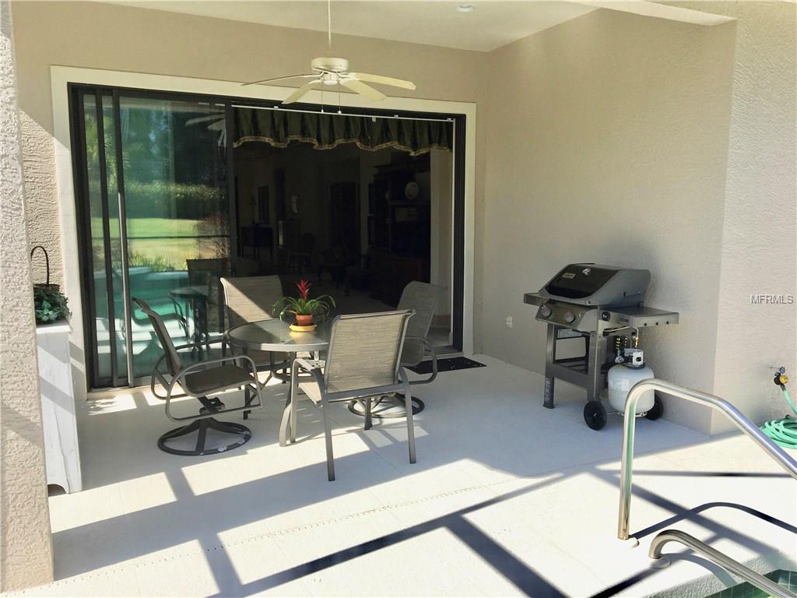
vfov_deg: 48.2
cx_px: 398
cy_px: 299
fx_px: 668
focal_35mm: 29
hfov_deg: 61.7
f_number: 2.2
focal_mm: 4.15
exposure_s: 1/855
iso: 25
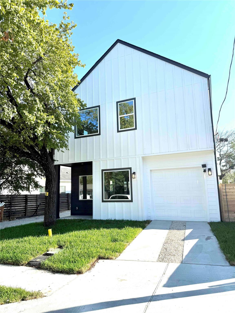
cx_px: 118
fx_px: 217
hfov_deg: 56.8
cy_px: 156
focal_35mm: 24
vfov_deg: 71.6
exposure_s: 1/2907
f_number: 1.78
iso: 80
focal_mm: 6.76
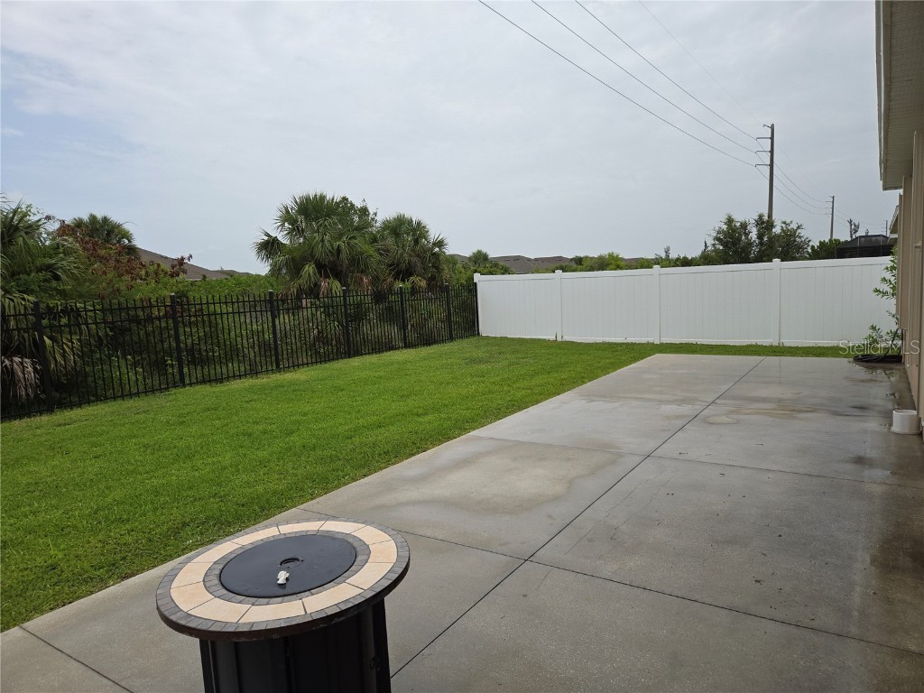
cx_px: 462
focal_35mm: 23
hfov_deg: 73.9
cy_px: 346
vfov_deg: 58.9
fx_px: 614
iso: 25
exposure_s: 1/2082
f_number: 1.8
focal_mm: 5.4
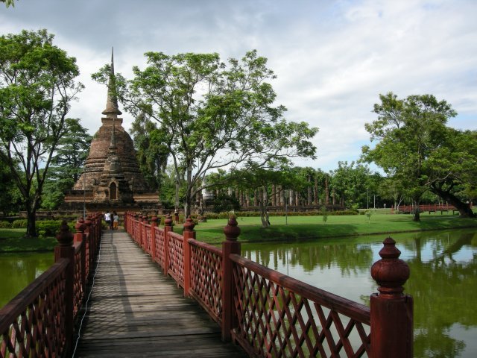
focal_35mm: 36
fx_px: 496
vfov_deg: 39.7
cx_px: 238
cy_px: 179
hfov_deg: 51.4
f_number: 5.4
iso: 64
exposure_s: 1/242
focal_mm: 7.5
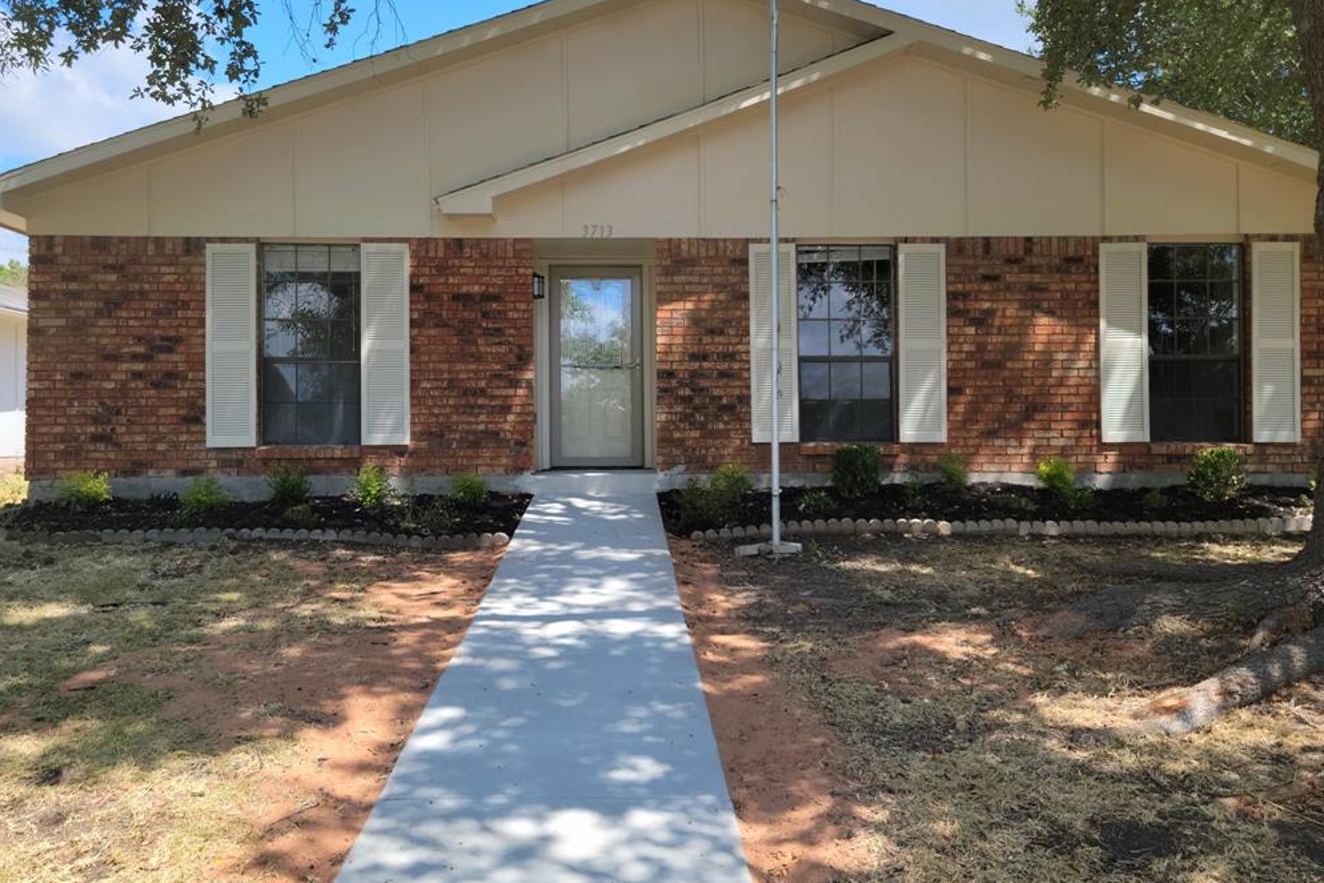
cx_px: 675
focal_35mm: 30
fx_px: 1103
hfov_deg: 61.9
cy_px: 402
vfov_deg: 43.6
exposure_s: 1/421
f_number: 2
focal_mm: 5.9
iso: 25
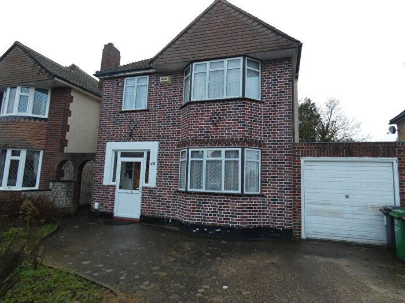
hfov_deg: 81.7
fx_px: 234
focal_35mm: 20
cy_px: 152
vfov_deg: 66.0
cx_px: 202
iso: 80
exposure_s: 1/320
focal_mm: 3.6
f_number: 2.8
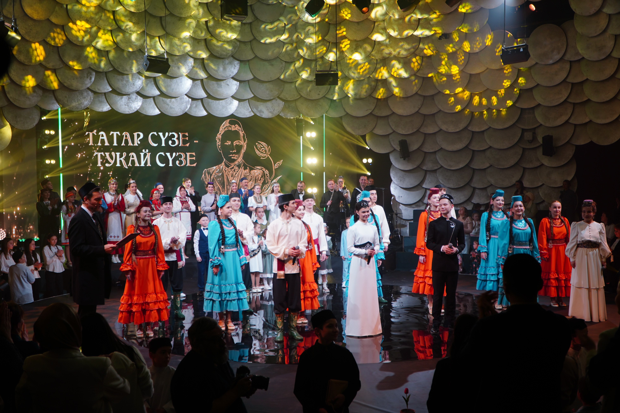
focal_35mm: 34
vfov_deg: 38.4
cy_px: 206
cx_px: 310
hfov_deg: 55.1
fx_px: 594
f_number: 4
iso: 160
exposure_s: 1/50
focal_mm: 23
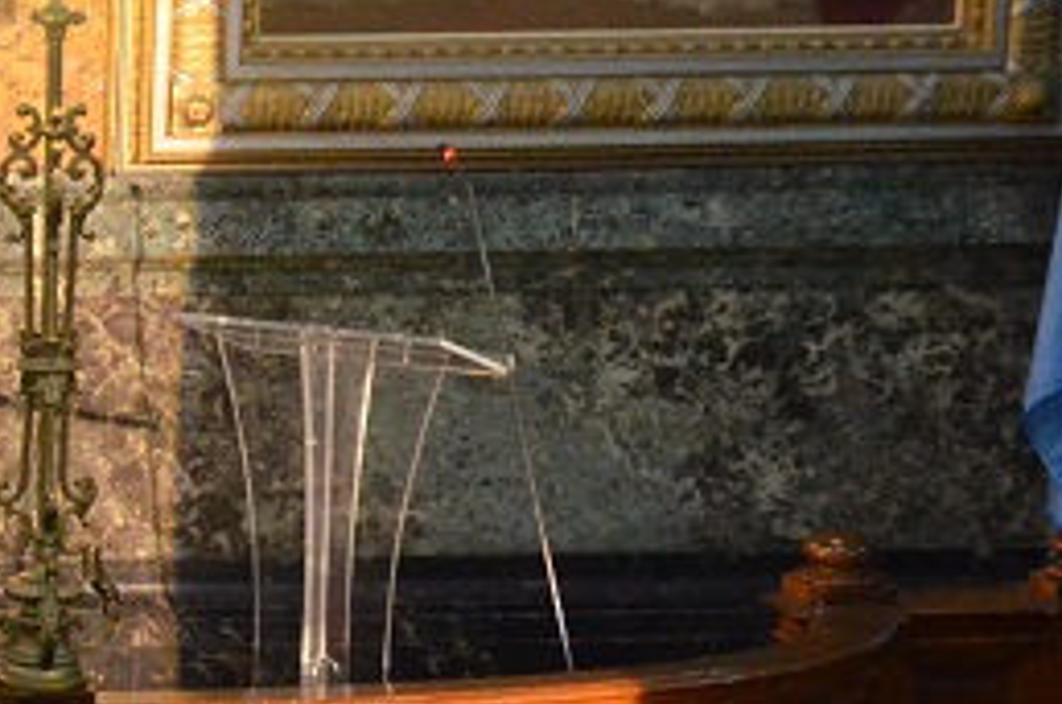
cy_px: 333
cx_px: -1078
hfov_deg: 9.2
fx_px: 6154
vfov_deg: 6.5
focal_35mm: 209
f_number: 4.2
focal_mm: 30
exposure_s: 1/30
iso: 3200
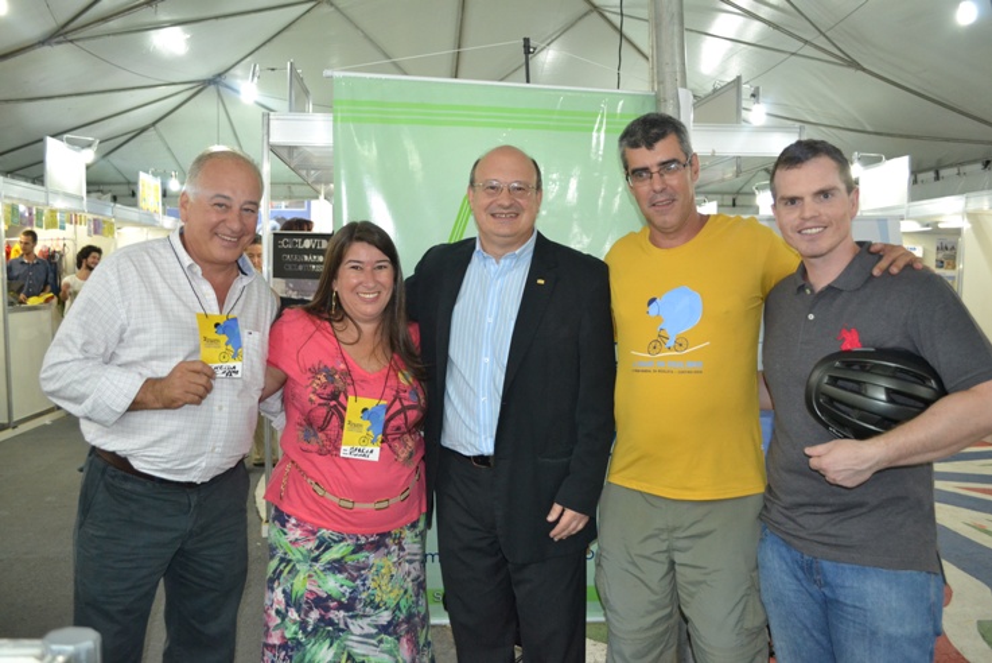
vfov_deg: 43.6
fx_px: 827
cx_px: 496
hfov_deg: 61.9
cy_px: 332
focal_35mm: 30
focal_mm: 20
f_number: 3.8
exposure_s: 1/60
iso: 1800
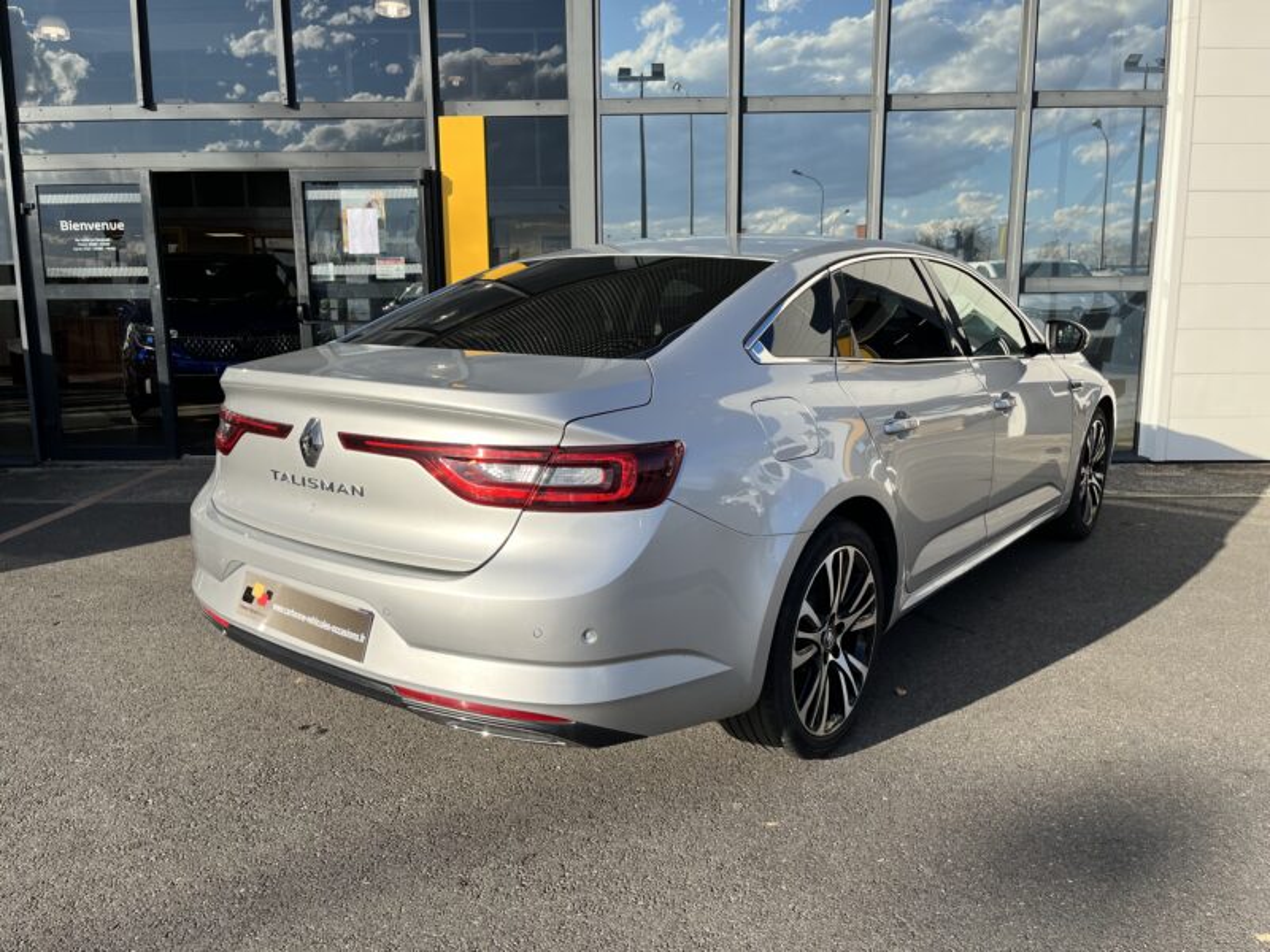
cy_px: 476
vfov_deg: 53.1
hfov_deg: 67.3
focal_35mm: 26
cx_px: 635
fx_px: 954
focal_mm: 5.1
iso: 50
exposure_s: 1/2571
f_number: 1.6
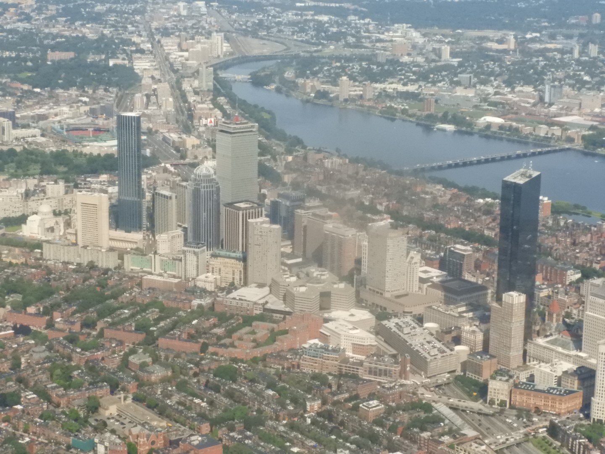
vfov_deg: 18.4
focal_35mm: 80
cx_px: 302
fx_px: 1398
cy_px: 227
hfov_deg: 24.4
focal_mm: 14.3
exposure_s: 1/1600
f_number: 8
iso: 1600
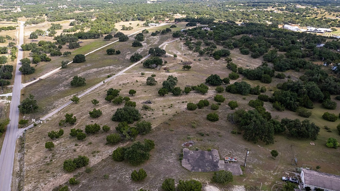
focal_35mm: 24
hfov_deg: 76.3
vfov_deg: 47.7
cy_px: 93
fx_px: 216
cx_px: 166
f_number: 2.8
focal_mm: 8.38
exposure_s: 1/60
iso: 140
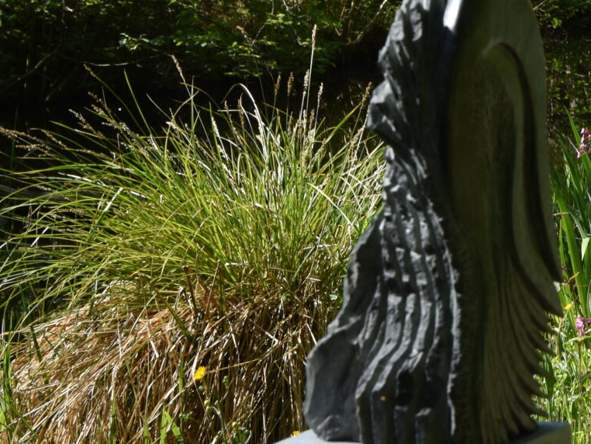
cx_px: 754
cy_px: 163
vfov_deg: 9.6
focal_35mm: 155
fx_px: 2647
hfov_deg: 12.4
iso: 200
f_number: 8
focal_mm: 32
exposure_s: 1/250
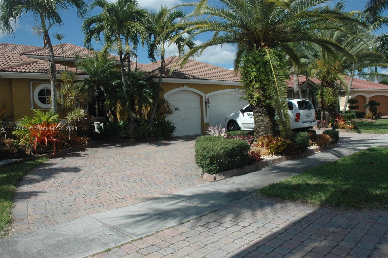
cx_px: 194
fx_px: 291
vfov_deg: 47.8
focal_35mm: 27
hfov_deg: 67.4
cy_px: 129
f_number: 11
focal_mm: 18
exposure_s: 1/500
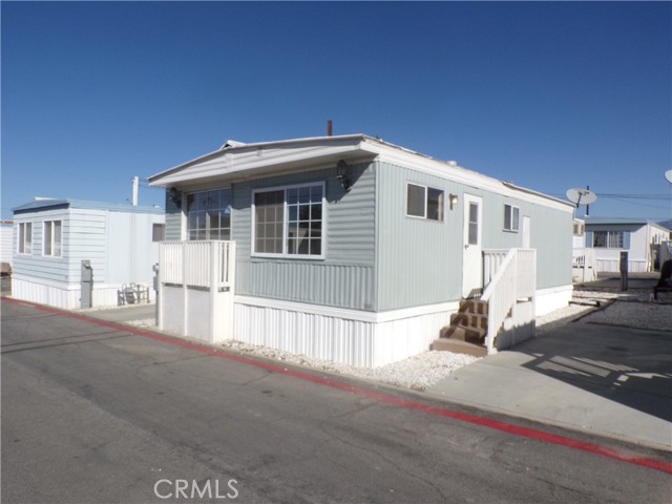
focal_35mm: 24
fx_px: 466
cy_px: 252
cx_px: 336
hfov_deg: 71.6
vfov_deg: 56.8
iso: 80
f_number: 5.8
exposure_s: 1/750
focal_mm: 4.3
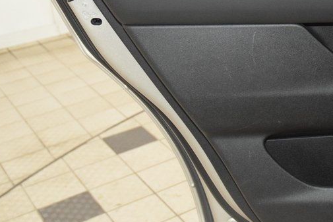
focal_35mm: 73
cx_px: 317
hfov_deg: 26.5
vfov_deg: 18.5
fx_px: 675
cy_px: 37
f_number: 3.8
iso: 3200
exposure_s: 1/125
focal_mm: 24
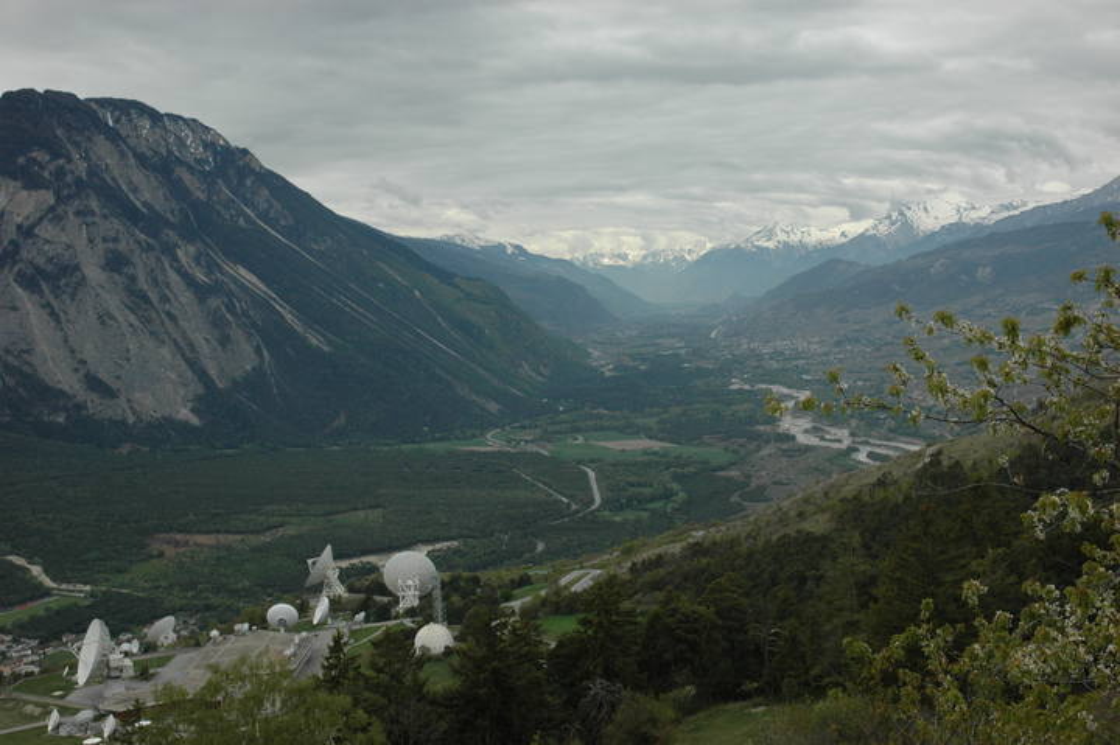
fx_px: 1352
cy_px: 372
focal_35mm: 44
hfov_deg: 45.0
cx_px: 560
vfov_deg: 30.8
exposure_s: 1/500
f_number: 11
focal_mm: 29
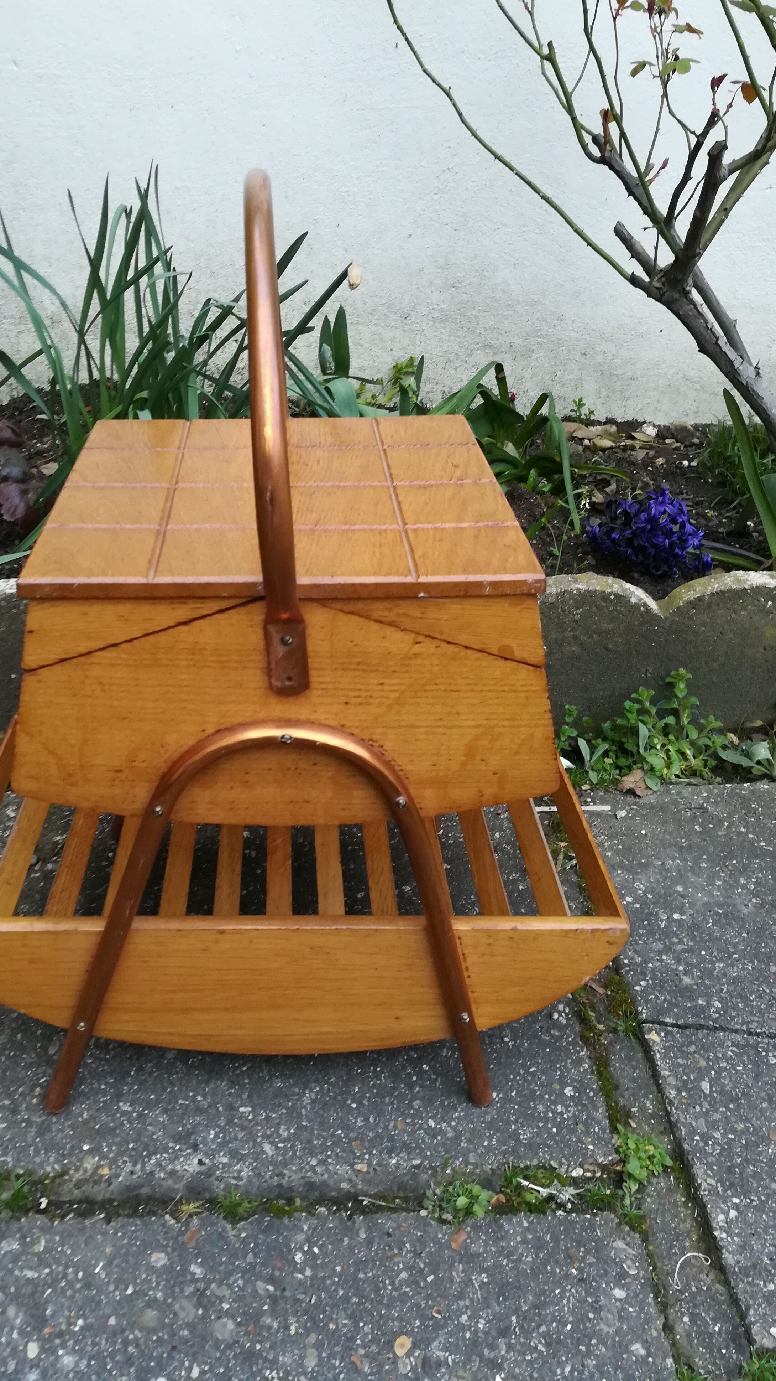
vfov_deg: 66.1
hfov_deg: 40.0
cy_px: 675
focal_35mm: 29
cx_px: 308
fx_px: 1061
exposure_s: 1/33.3
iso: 200
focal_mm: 3.83
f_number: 2.2
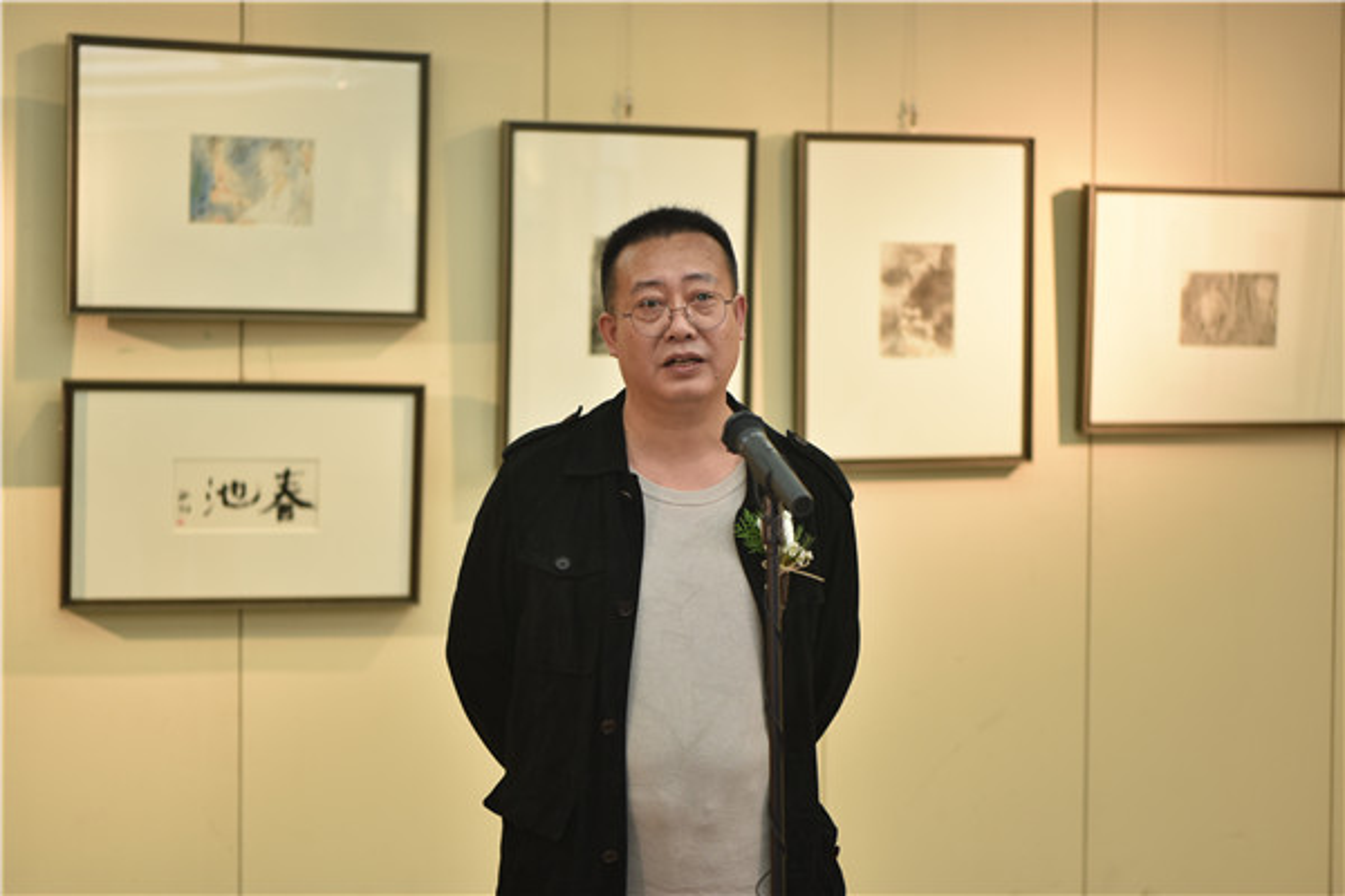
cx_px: 672
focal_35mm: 70
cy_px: 448
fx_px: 2615
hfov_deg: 28.8
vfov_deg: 19.5
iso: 400
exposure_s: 1/160
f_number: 2.8
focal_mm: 70
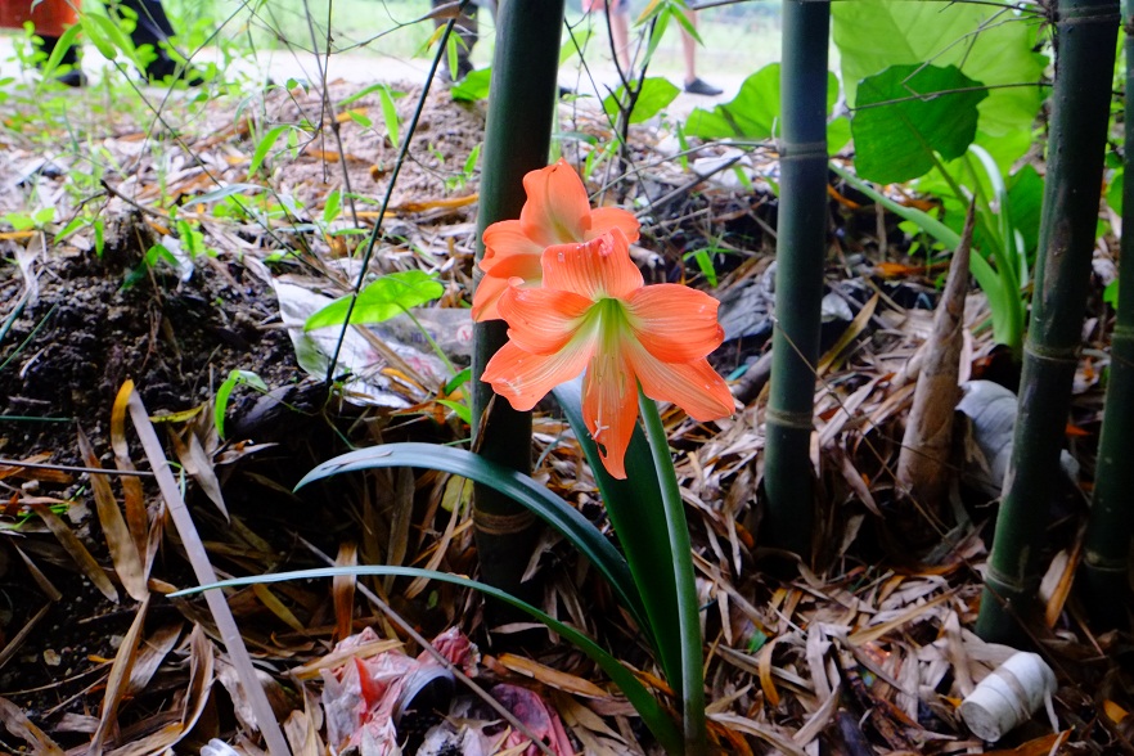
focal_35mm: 32
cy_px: 378
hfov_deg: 58.7
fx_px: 1008
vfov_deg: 41.1
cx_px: 567
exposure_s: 1/220
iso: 3200
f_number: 7.1
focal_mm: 21.4
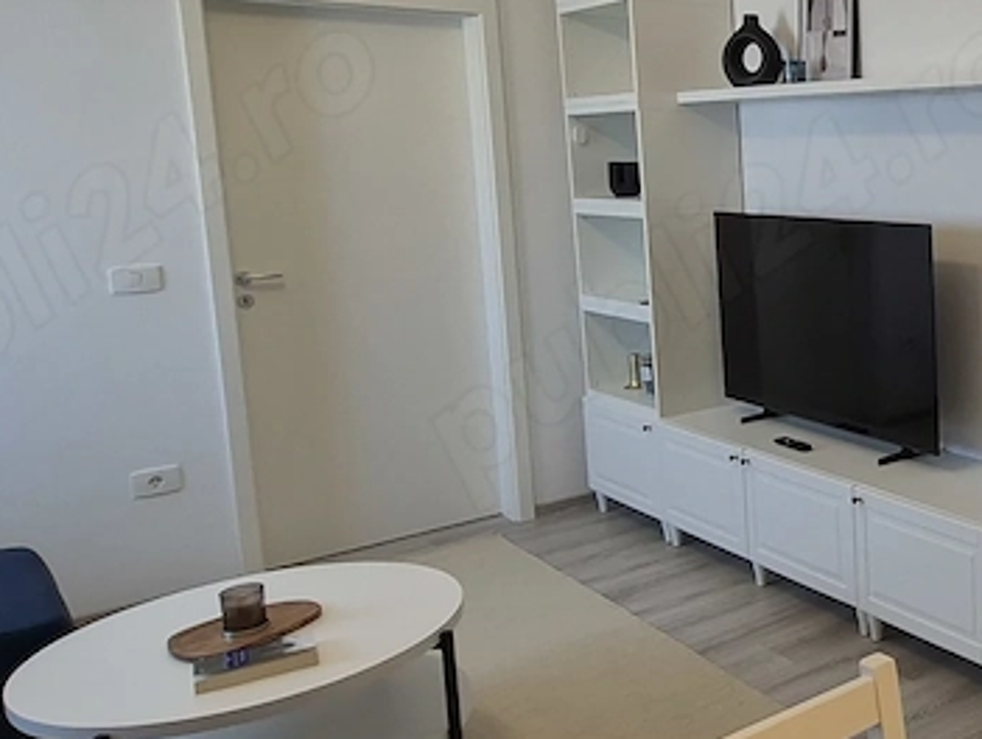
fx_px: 1051
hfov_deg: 41.1
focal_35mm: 37
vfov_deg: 38.6
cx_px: 1055
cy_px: 302
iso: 64
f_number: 2.2
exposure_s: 1/50
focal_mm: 1.74
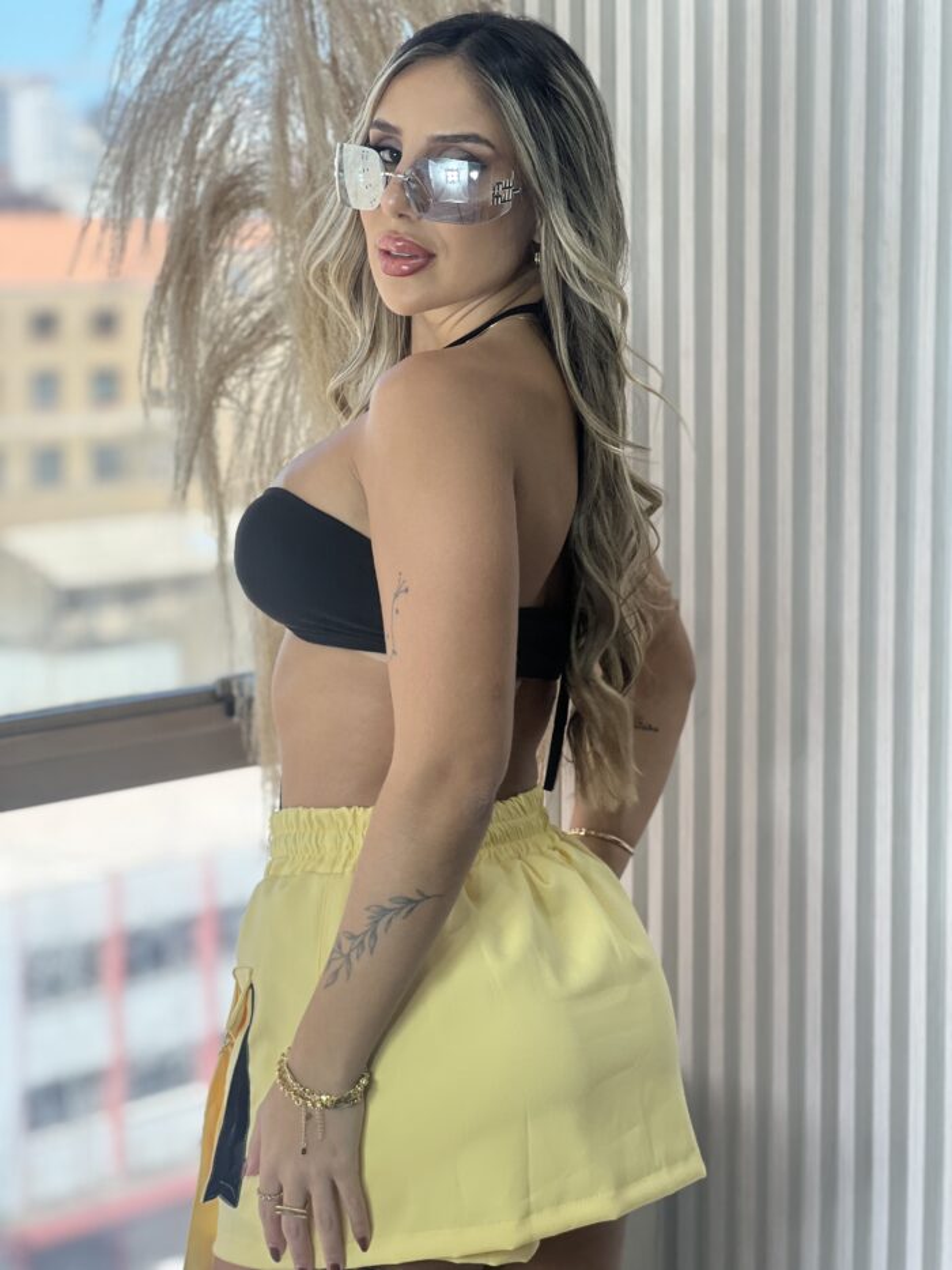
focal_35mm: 77
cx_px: 476
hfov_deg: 19.1
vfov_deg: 25.3
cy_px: 635
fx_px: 2823
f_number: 2.8
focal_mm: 9
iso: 50
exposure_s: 1/120
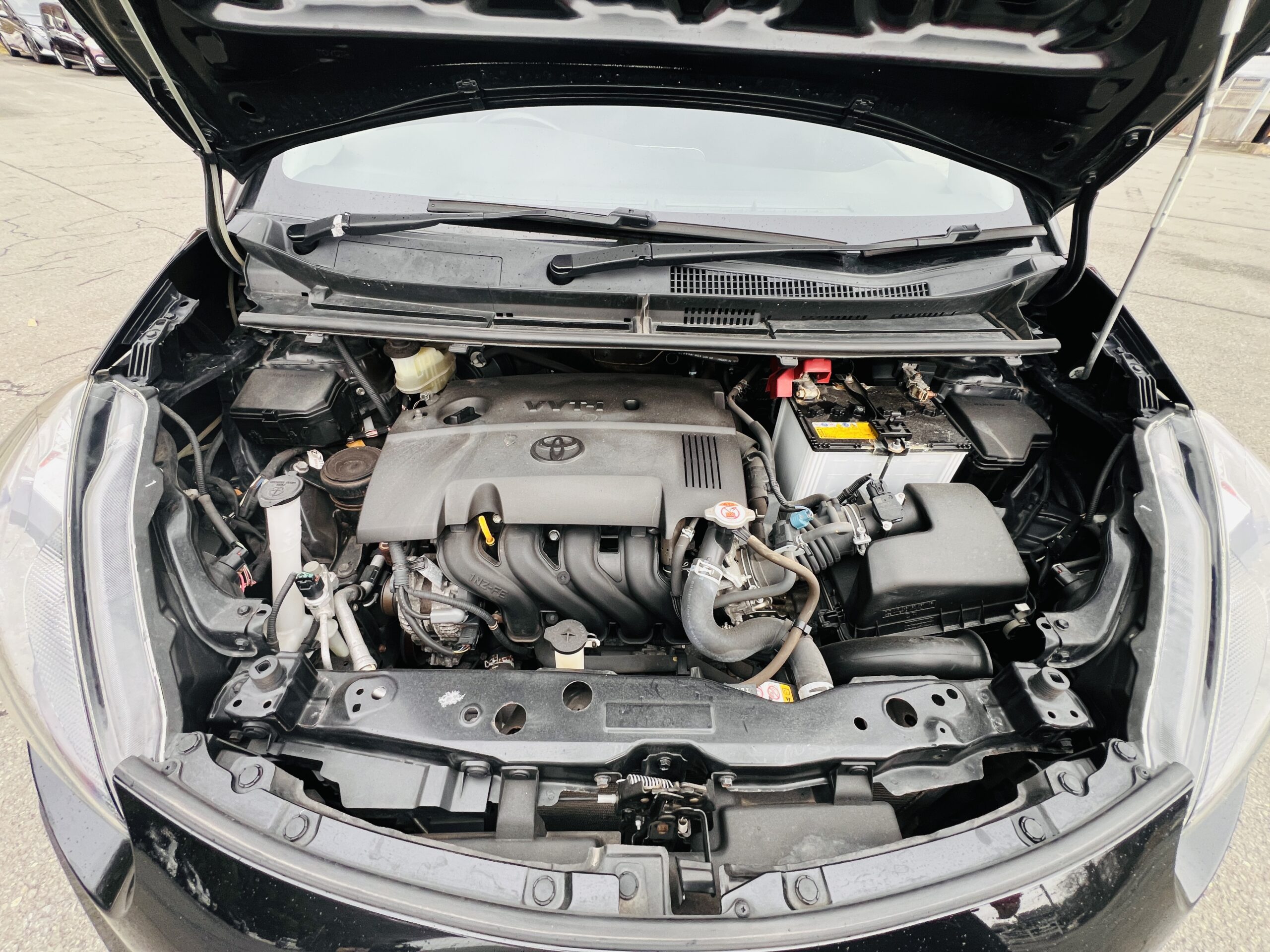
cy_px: 476
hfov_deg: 106.2
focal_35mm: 13
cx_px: 635
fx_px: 477
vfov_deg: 89.9
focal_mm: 1.57
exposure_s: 1/99
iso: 100
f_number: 1.8
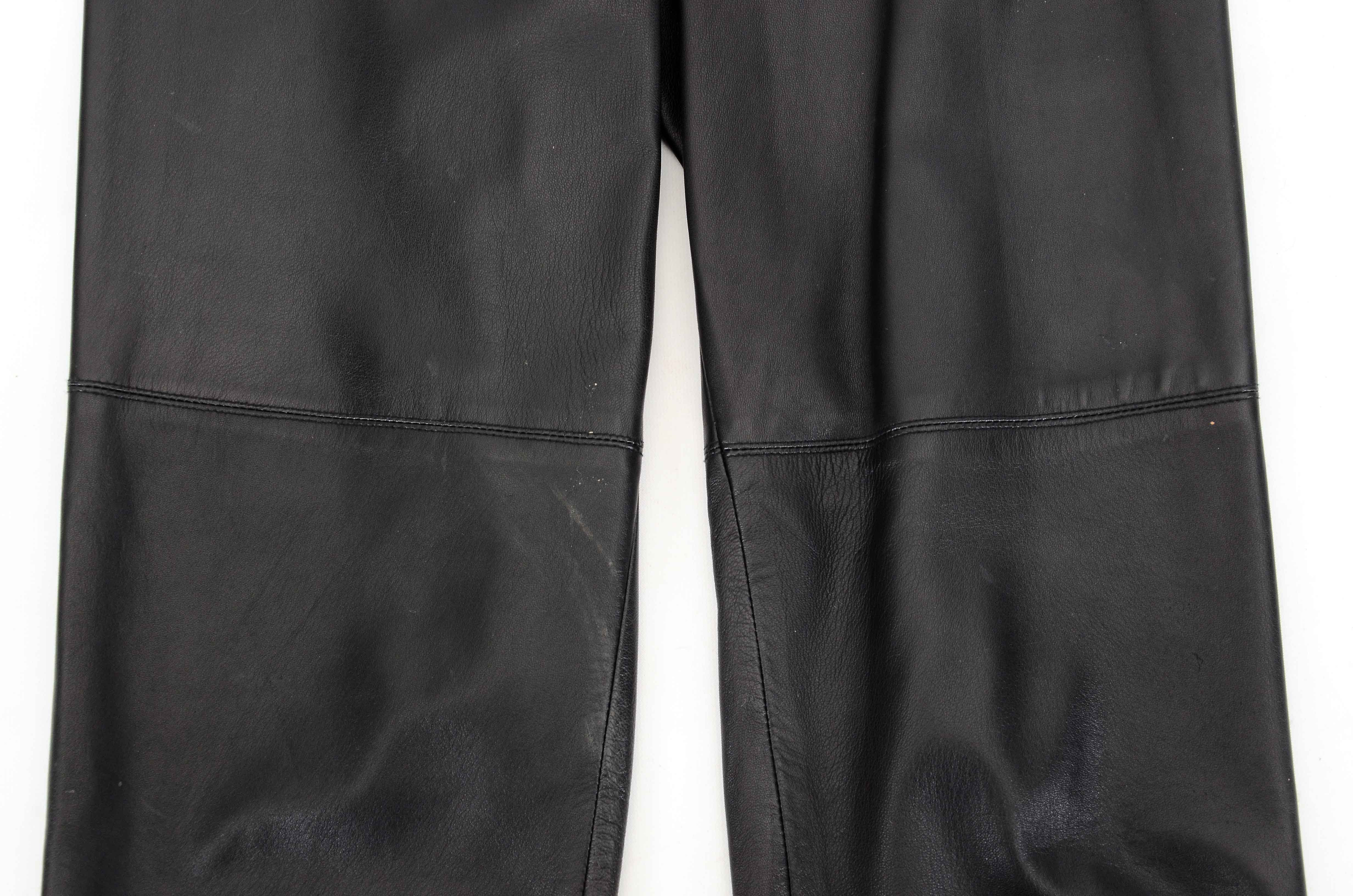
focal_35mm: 75
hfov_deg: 27.0
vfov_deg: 18.1
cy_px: 448
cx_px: 676
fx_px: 2813
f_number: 11
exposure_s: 1/80
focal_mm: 50
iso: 400
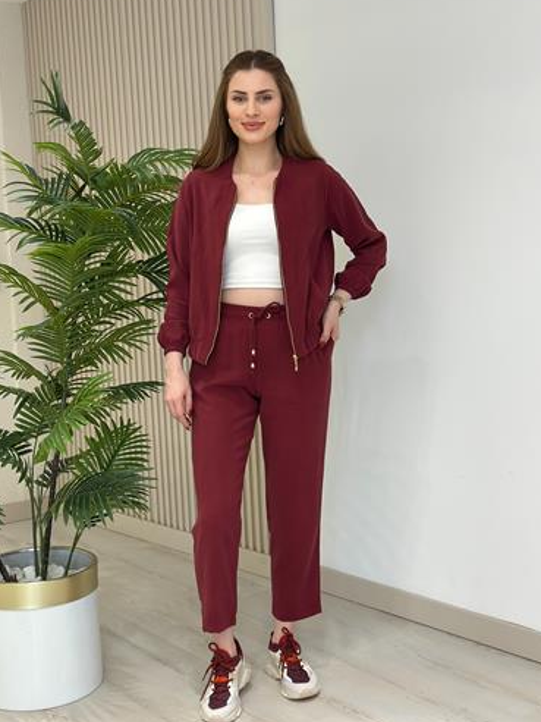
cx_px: 265
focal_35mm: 52
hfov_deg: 28.0
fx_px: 1084
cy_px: 346
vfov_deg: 36.8
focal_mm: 6.86
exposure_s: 1/200
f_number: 1.78
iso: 80
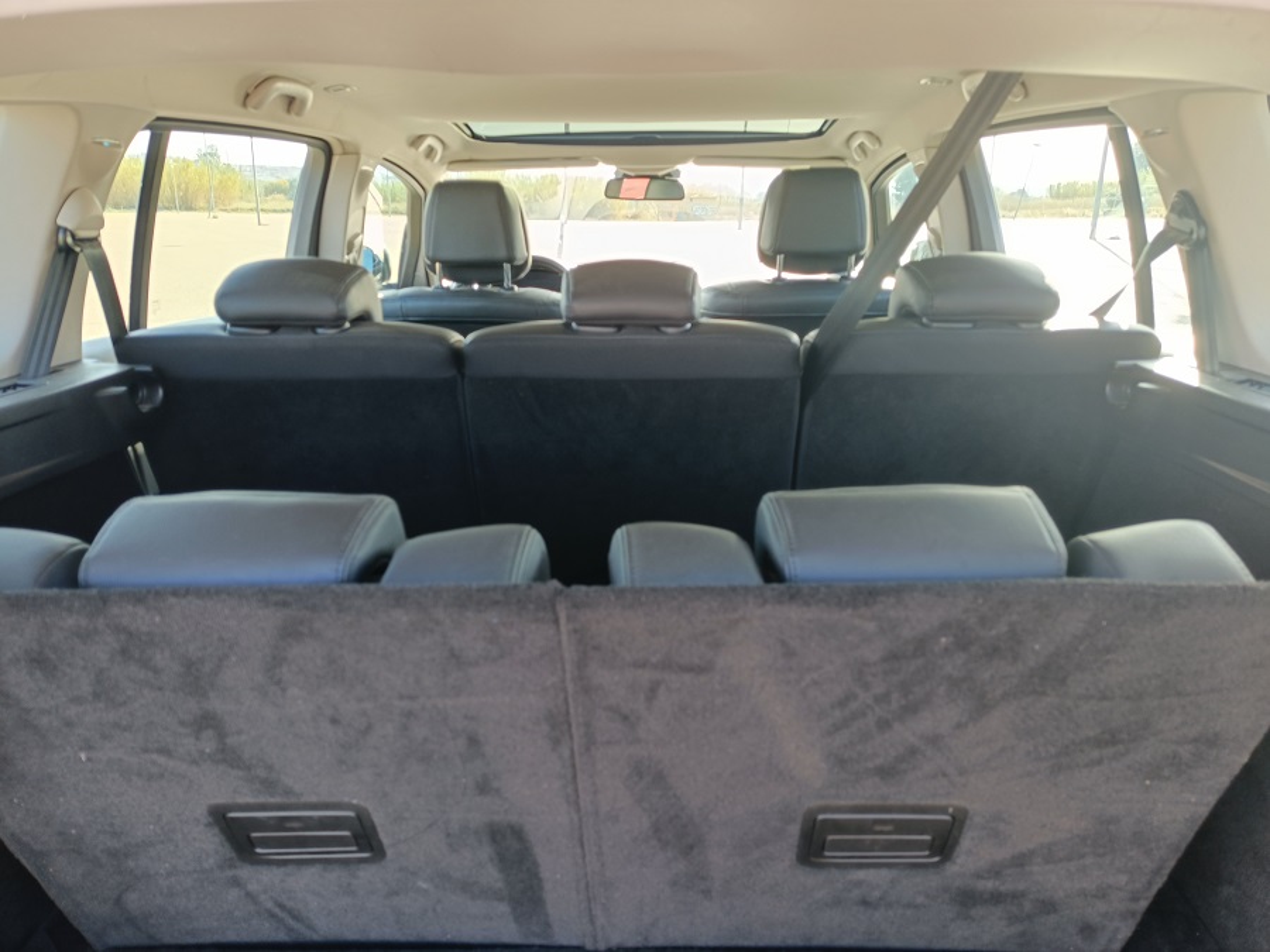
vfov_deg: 54.9
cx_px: 635
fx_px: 917
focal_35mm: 25
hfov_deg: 69.4
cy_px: 476
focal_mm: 4.7
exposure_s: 1/50
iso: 100
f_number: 1.7
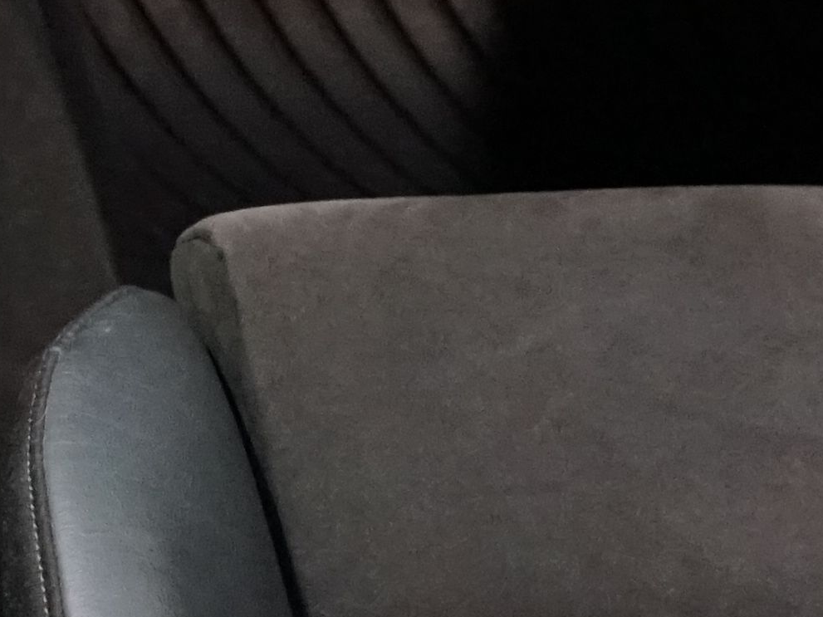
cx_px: -562
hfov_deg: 11.4
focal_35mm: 163
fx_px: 3875
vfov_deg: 8.7
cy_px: -580
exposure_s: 1/30
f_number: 4.5
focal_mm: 28
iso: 5000
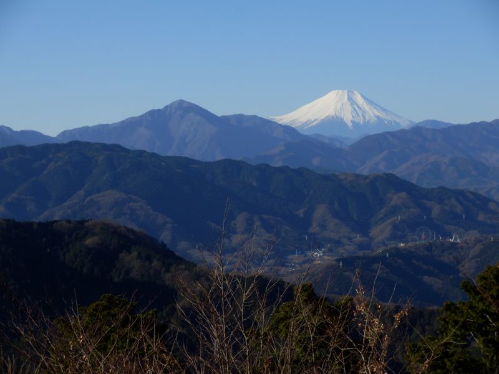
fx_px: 1600
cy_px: 187
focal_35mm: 111
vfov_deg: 13.3
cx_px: 250
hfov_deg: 17.7
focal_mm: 19.6
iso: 80
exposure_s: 1/640
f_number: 5.5
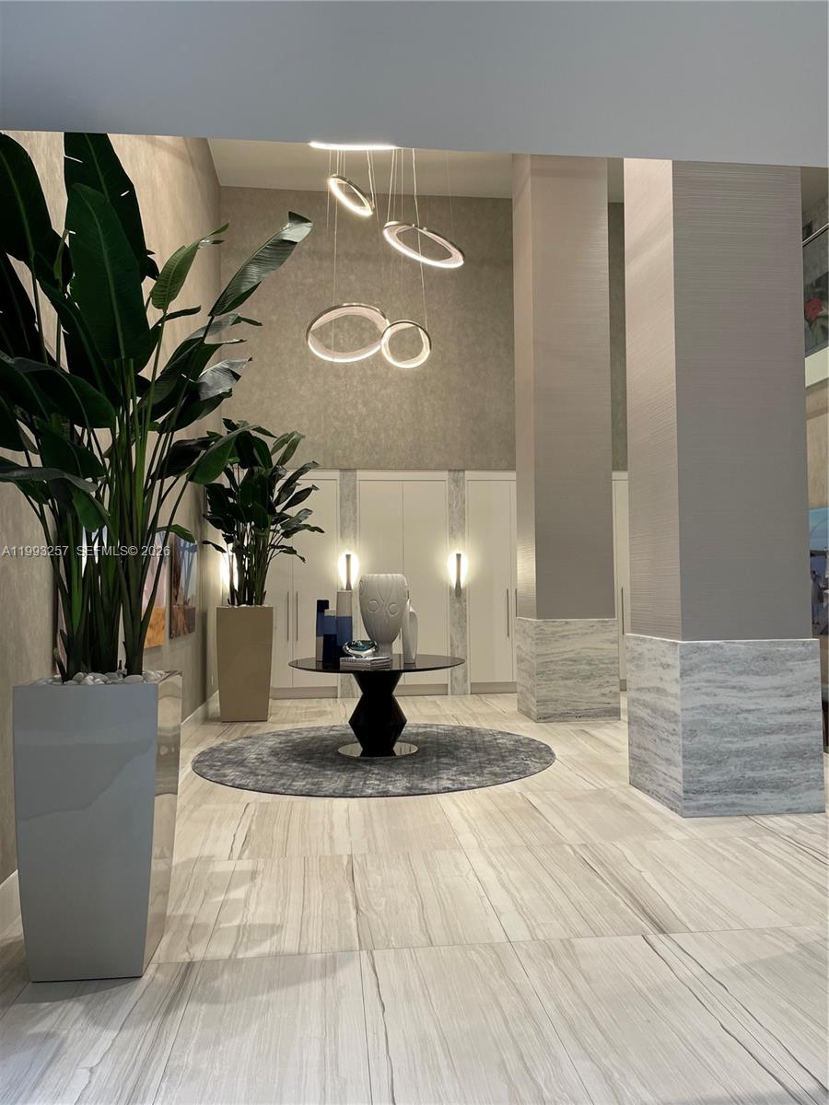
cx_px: 414
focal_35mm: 26
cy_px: 552
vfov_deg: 67.3
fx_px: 830
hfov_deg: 53.1
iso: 80
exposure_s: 1/60
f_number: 1.6
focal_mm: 5.1
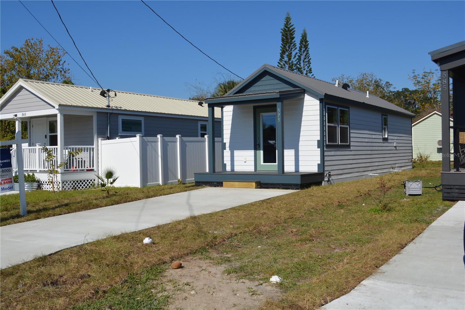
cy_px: 155
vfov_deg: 36.9
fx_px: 465
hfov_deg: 53.1
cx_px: 232
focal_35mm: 36
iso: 100
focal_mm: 24
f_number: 9
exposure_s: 1/320
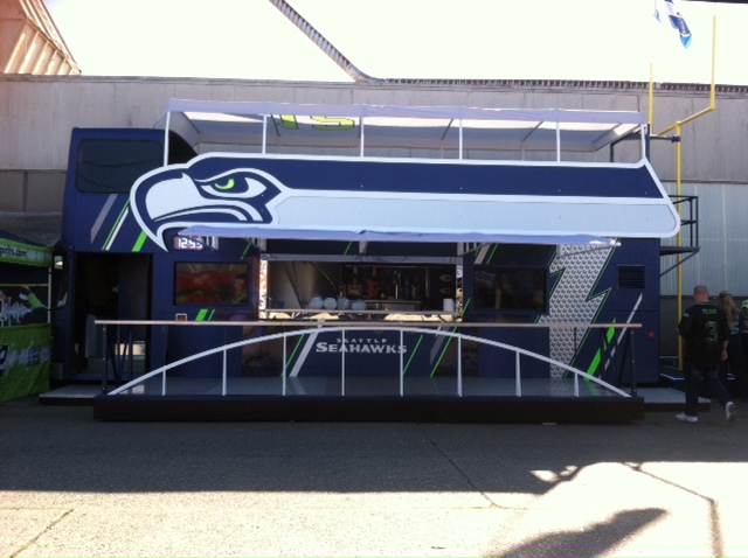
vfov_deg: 40.6
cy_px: 279
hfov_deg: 52.7
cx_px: 374
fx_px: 755
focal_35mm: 35
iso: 80
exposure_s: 1/275
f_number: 2.8
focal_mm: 3.85
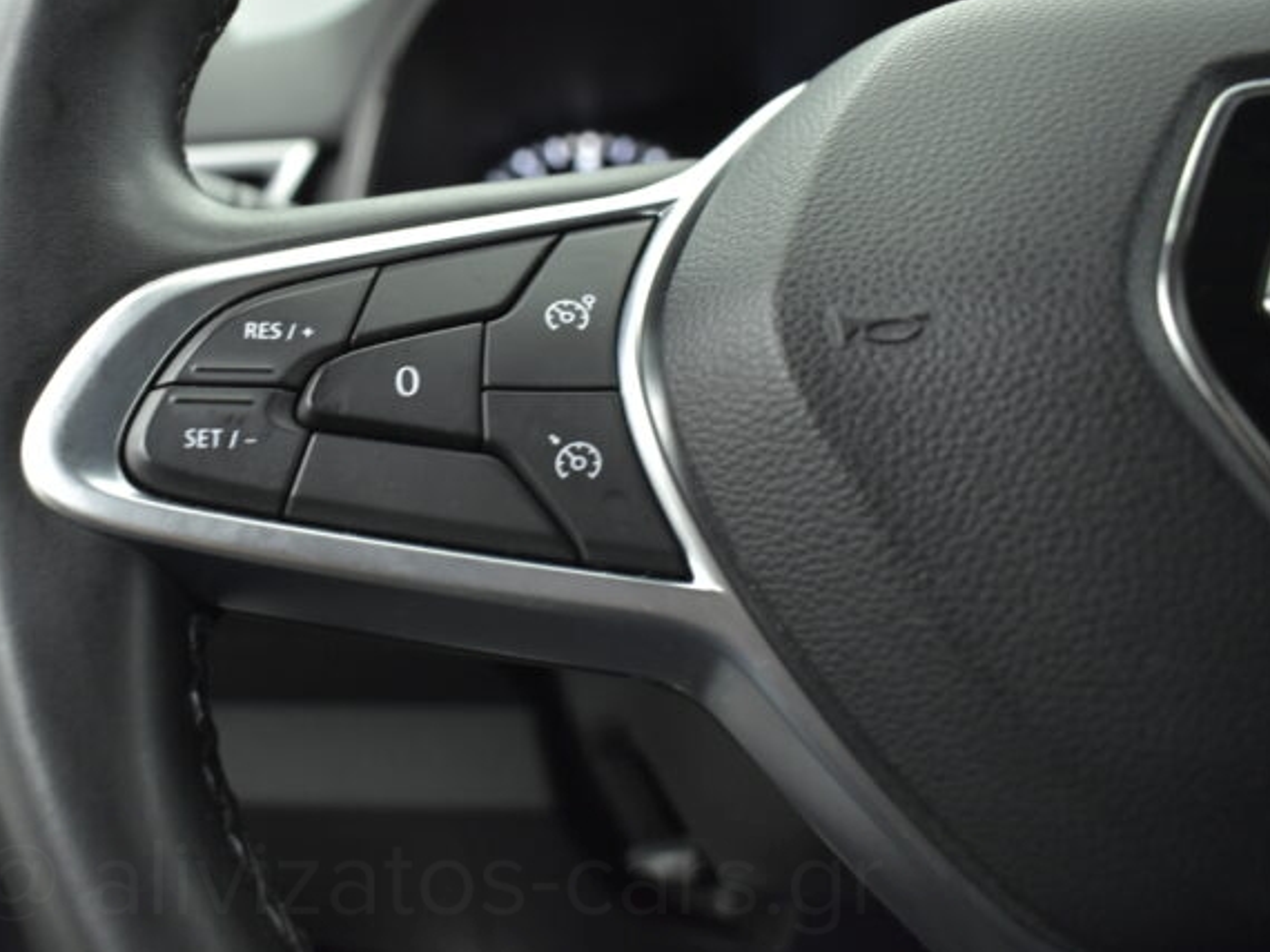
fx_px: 1284
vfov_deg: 40.5
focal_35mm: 35
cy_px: 394
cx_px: 428
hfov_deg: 51.7
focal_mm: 18
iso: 1600
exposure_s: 1/50
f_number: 3.5
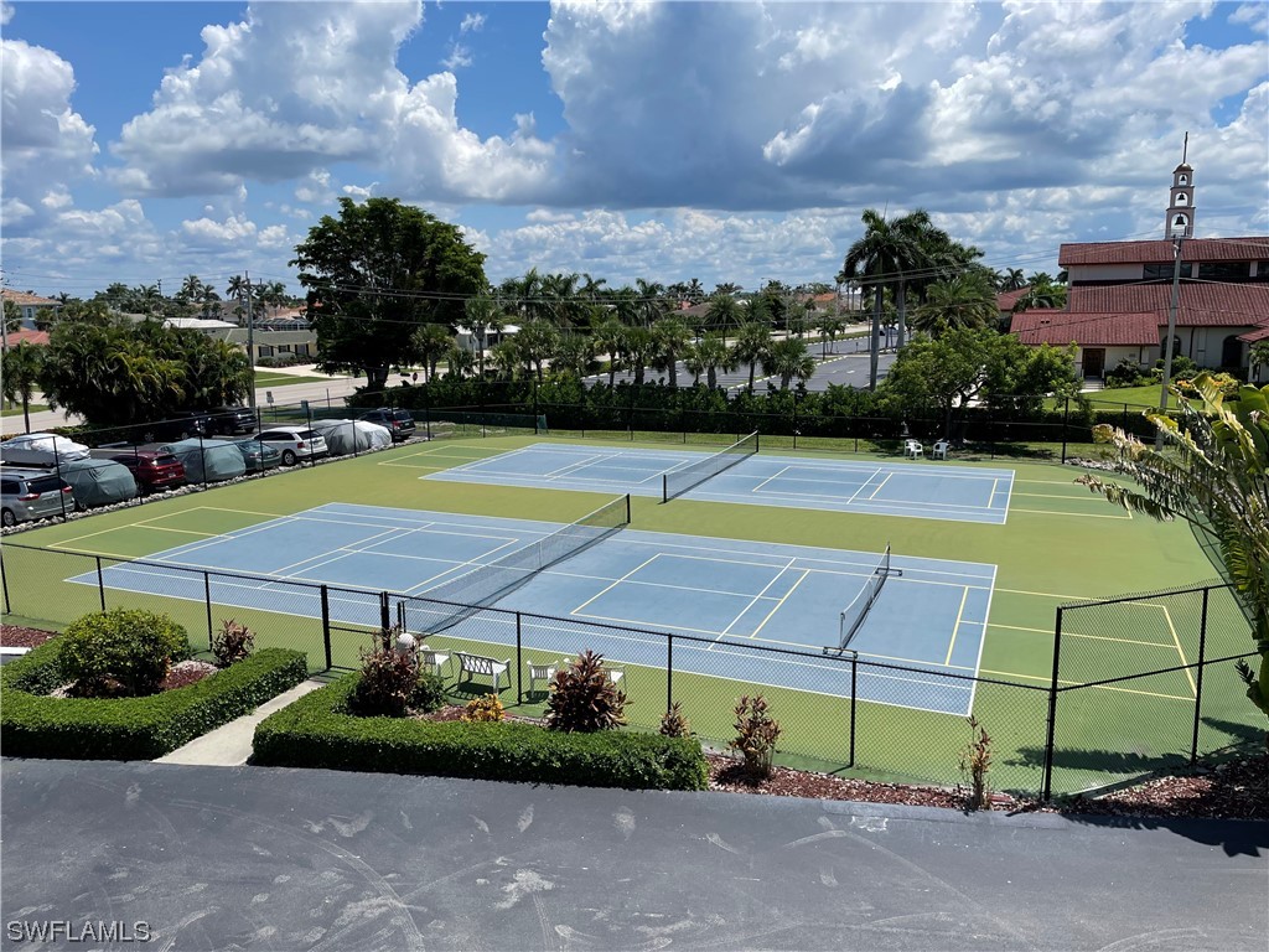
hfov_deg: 67.3
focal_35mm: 26
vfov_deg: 53.1
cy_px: 476
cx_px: 634
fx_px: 953
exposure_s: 1/4831
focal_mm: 4.2
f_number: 1.6
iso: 32
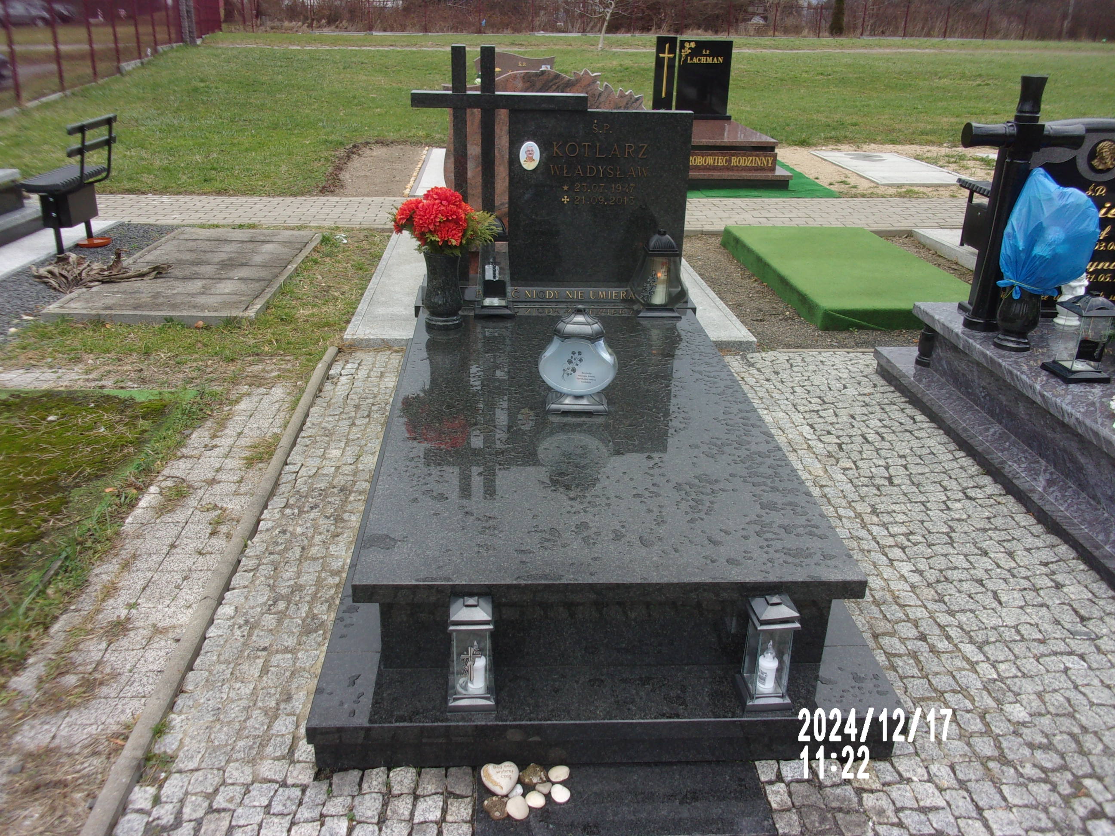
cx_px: 558
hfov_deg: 63.4
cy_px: 418
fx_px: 902
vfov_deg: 49.7
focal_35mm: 28
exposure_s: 1/60
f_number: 3.9
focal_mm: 5.1
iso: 80
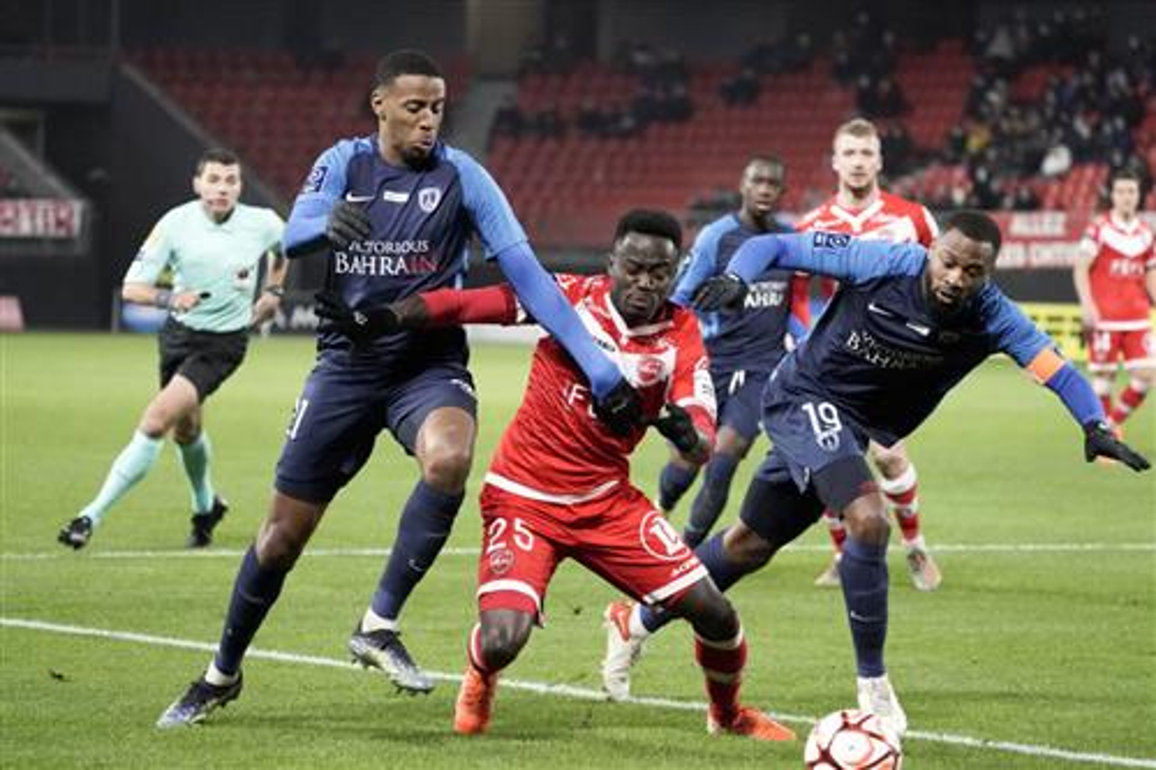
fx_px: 6420
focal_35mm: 200
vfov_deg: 6.9
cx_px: 578
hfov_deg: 10.3
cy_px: 385
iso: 8000
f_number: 5.6
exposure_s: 1/1000
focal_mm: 200
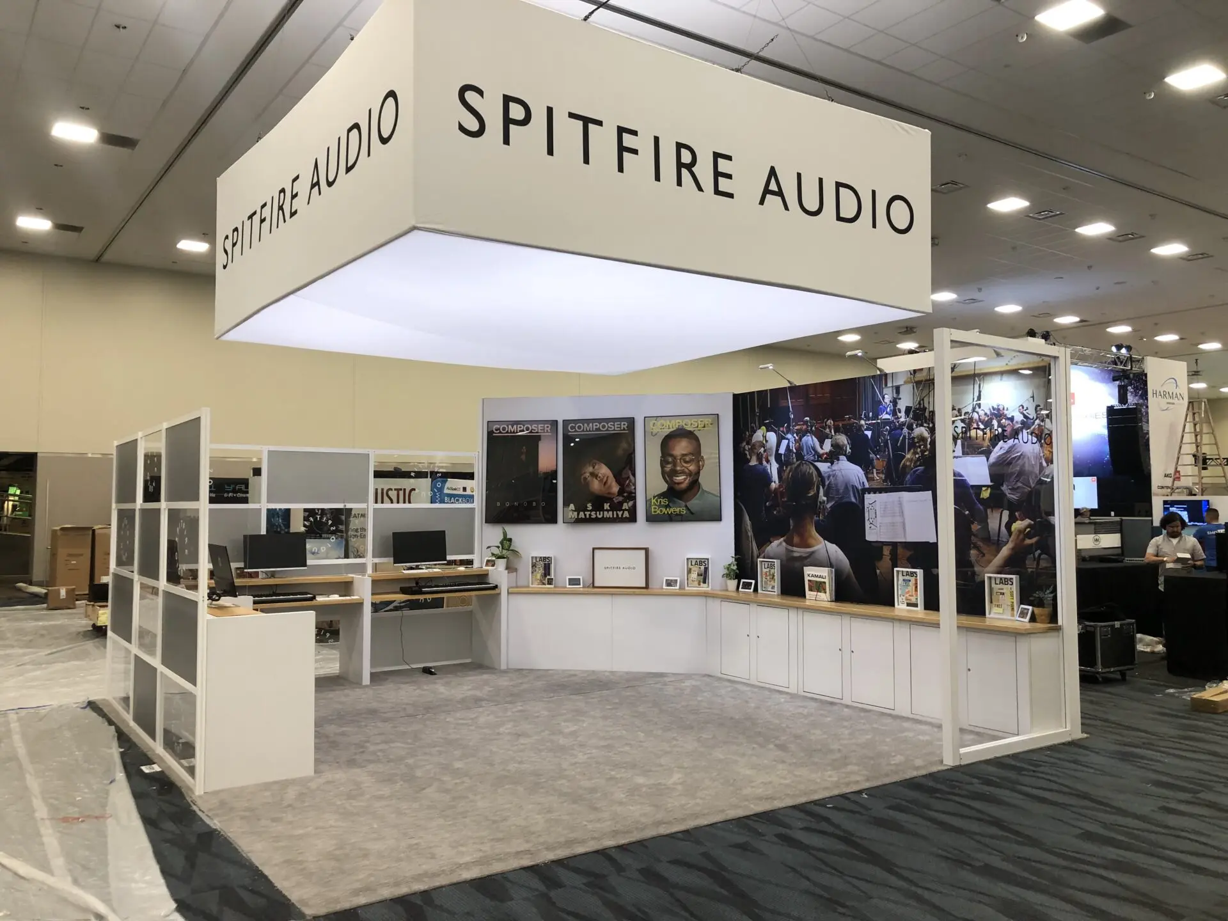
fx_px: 993
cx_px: 614
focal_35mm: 28
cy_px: 460
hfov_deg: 63.4
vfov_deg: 49.7
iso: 32
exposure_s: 1/30
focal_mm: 3.99
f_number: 1.8
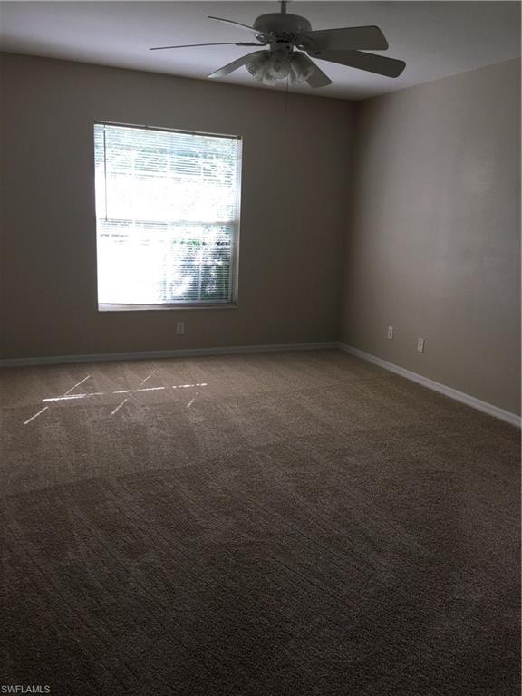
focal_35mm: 29
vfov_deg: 61.7
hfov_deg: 48.2
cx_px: 261
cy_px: 348
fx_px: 583
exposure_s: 1/120
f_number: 2.2
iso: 40
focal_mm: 4.15
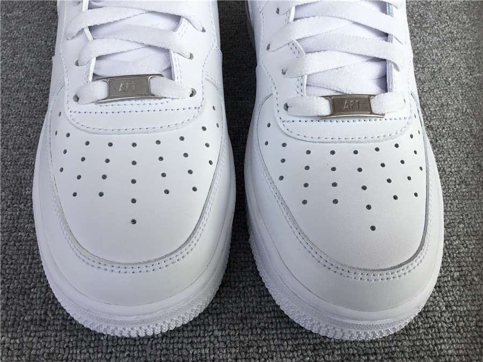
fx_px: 433
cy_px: 181
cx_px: 242
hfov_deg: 58.4
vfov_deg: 45.4
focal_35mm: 31
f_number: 2.4
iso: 25
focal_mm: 3.3
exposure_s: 1/679
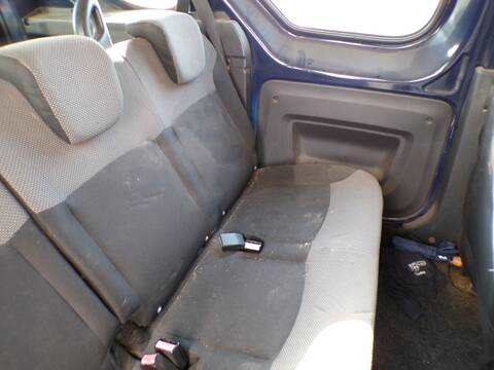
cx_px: 247
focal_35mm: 24
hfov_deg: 71.6
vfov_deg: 56.8
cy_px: 185
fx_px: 343
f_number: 3
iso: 169
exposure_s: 1/34
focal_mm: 4.3
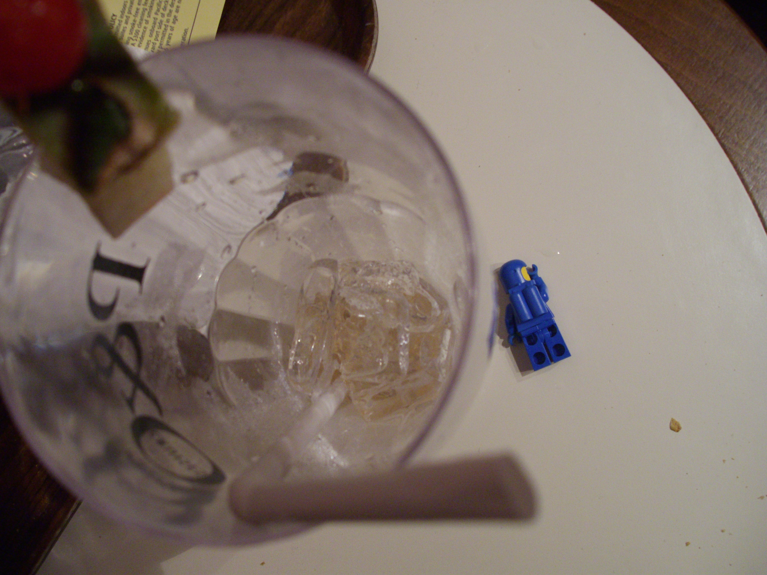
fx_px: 798
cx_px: 384
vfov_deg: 39.7
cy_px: 288
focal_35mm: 36
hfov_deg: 51.4
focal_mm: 6
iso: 320
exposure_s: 1/13
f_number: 2.7
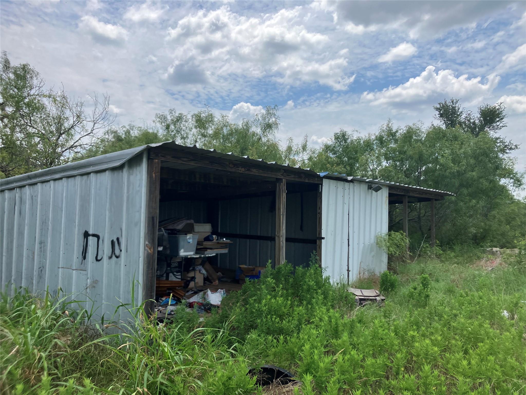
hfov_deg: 63.4
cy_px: 198
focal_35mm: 28
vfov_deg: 49.7
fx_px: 425
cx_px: 263
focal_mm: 3.99
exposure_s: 1/2558
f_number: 1.8
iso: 32
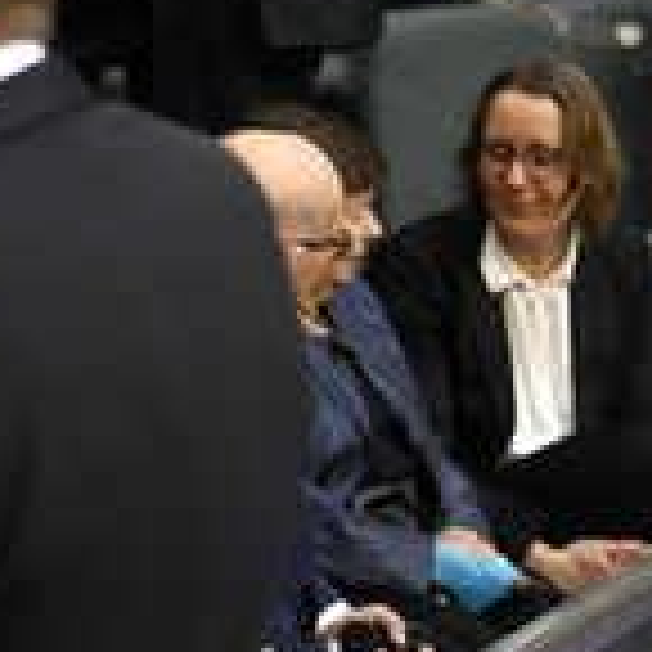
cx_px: -344
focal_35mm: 185
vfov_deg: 9.5
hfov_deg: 9.2
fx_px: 3942
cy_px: 319
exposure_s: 1/250
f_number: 3.5
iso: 6400
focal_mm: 70
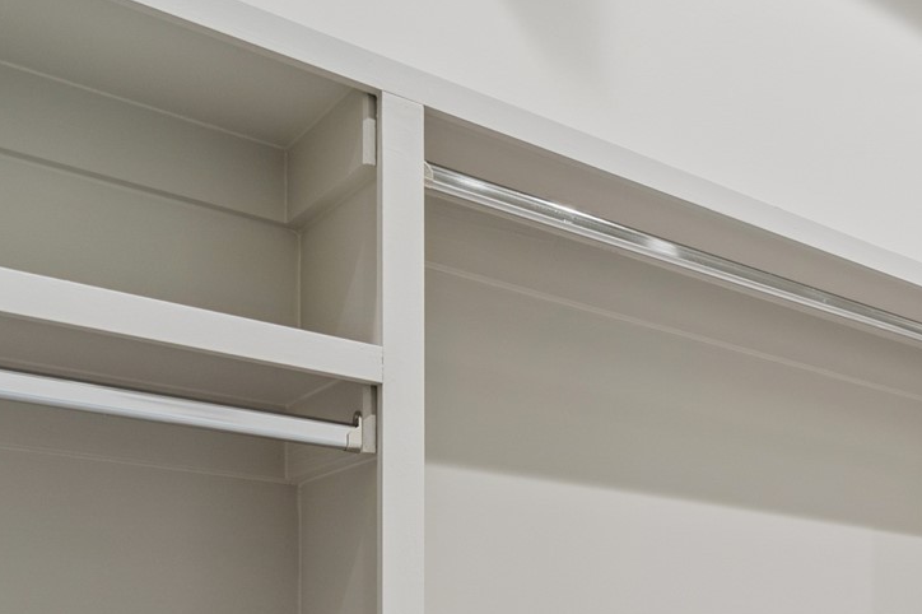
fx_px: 1152
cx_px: 1244
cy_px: 718
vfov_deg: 26.8
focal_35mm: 45
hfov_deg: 31.6
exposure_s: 1/30
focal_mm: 16
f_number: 5.6
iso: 200
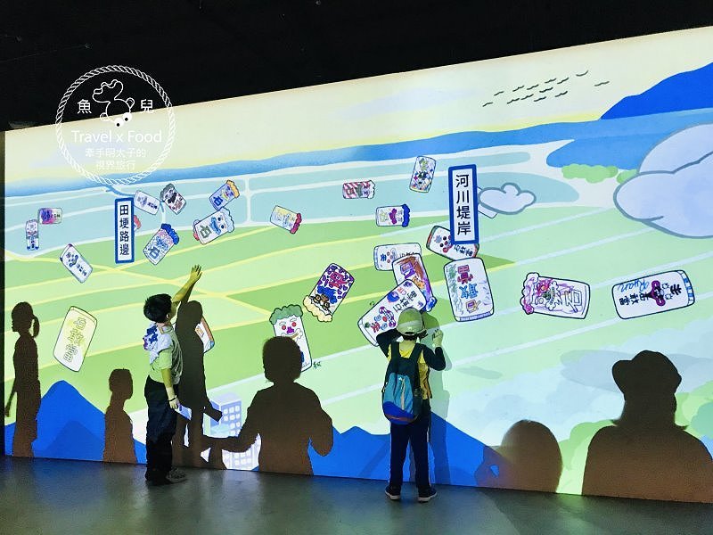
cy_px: 268
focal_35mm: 28
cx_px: 356
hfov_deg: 63.4
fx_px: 577
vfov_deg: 49.7
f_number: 1.8
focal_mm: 3.99
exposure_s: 1/15
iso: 80
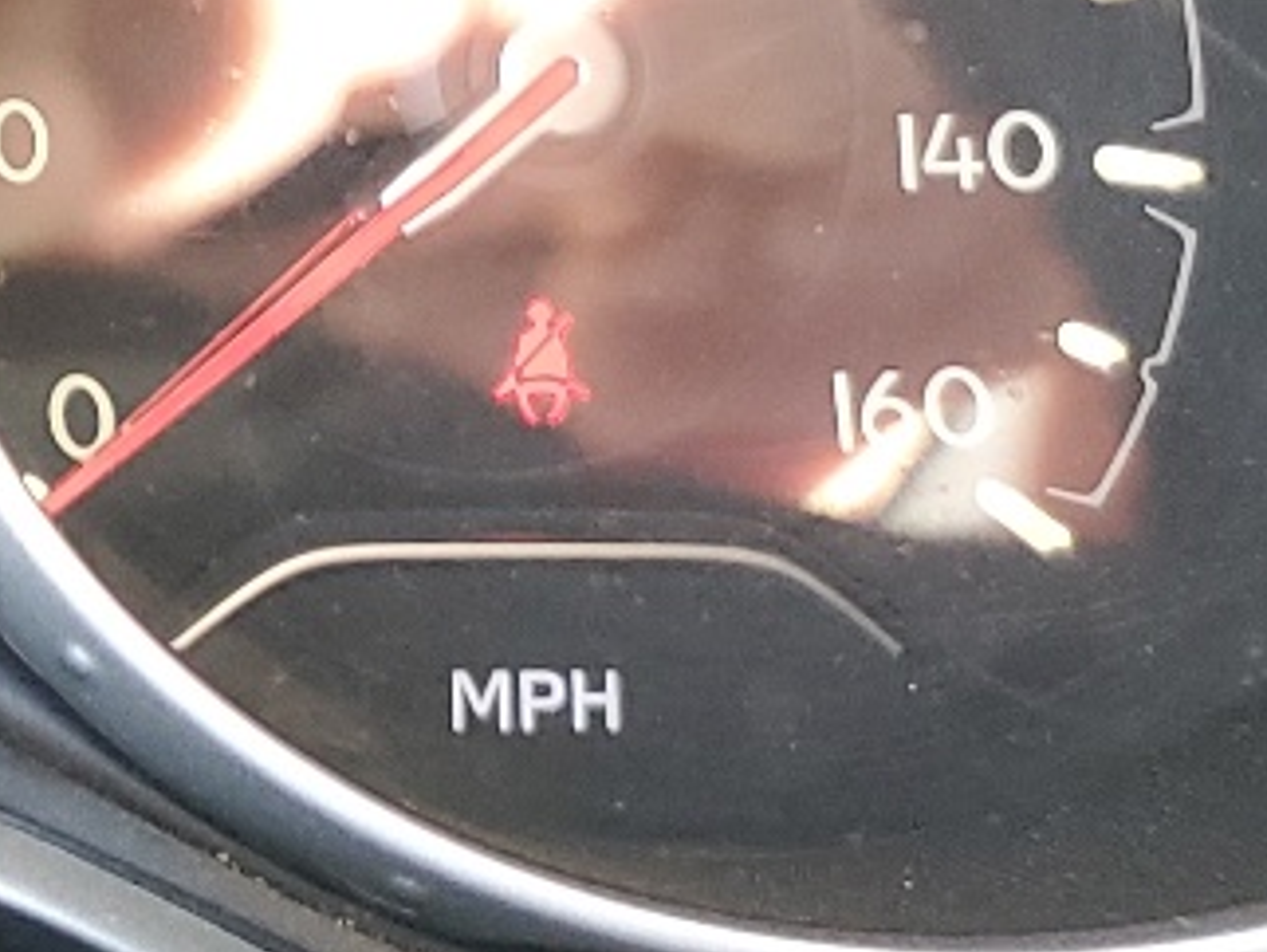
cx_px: -1377
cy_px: -543
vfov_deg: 11.0
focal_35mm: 129
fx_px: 4725
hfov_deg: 13.0
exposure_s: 1/60.2
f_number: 1.5
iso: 82
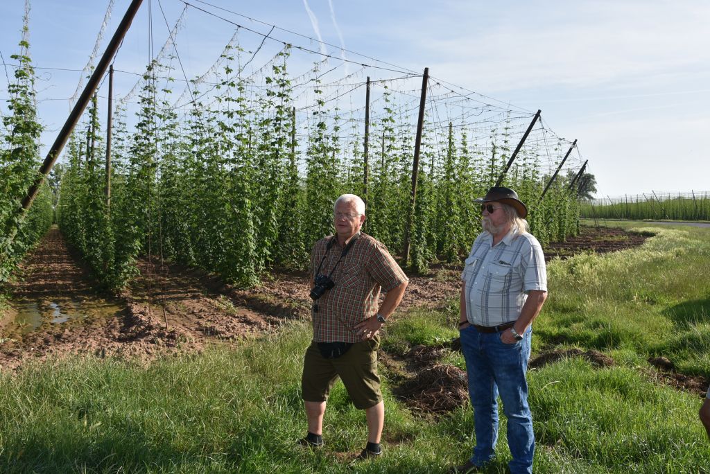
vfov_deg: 41.8
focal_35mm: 32
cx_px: 355
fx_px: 622
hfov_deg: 59.5
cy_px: 237
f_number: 8
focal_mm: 21
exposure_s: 1/250
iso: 100
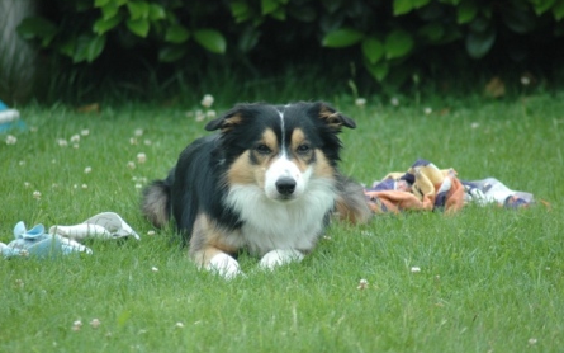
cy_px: 185
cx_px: 281
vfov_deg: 2.8
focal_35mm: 461
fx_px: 7085
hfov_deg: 4.6
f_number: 6
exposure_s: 1/400
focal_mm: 300
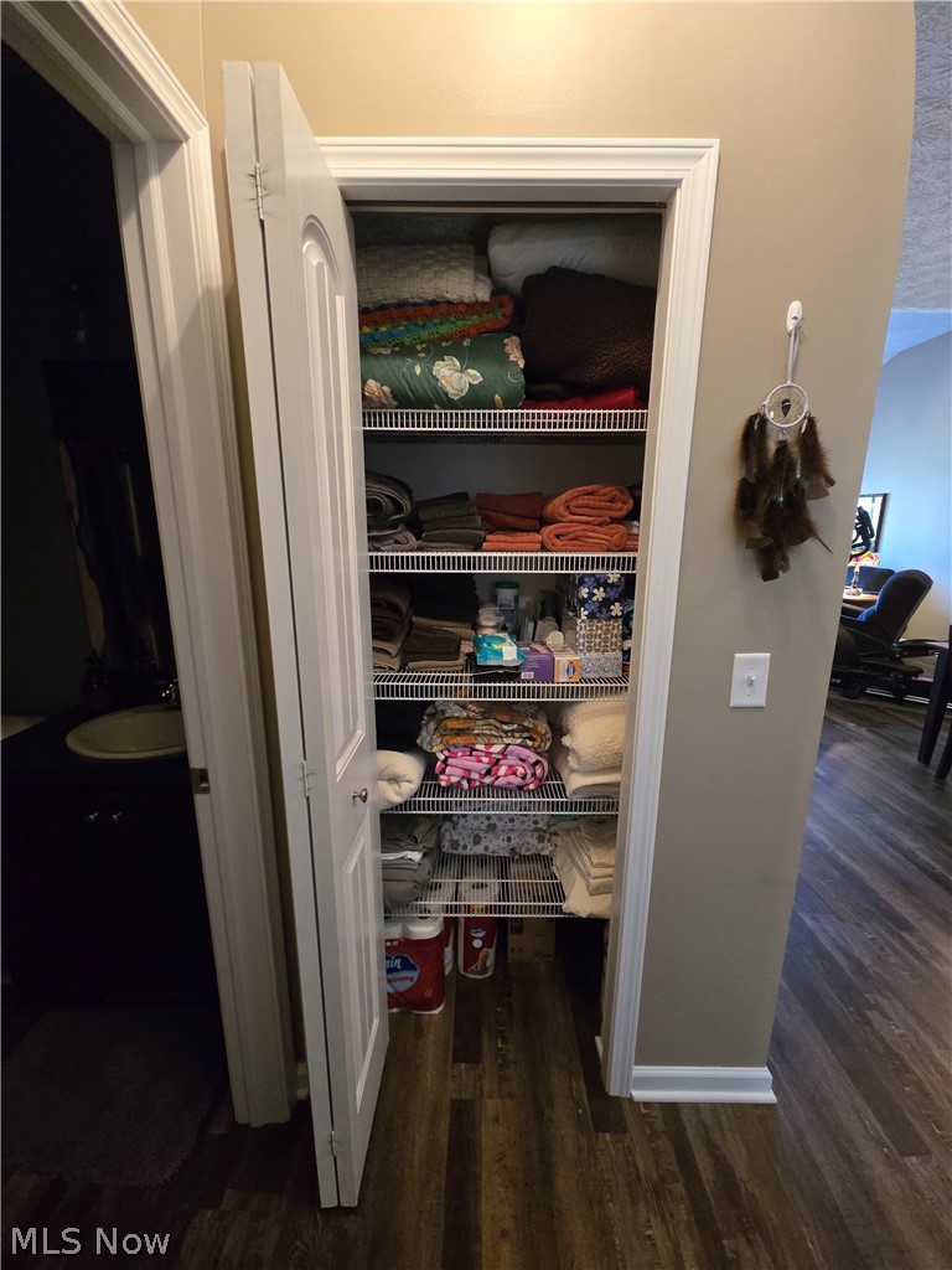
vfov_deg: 106.2
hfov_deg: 89.9
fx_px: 477
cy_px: 635
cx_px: 476
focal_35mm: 13
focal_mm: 2.2
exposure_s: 1/60.2
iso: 1000
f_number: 2.2
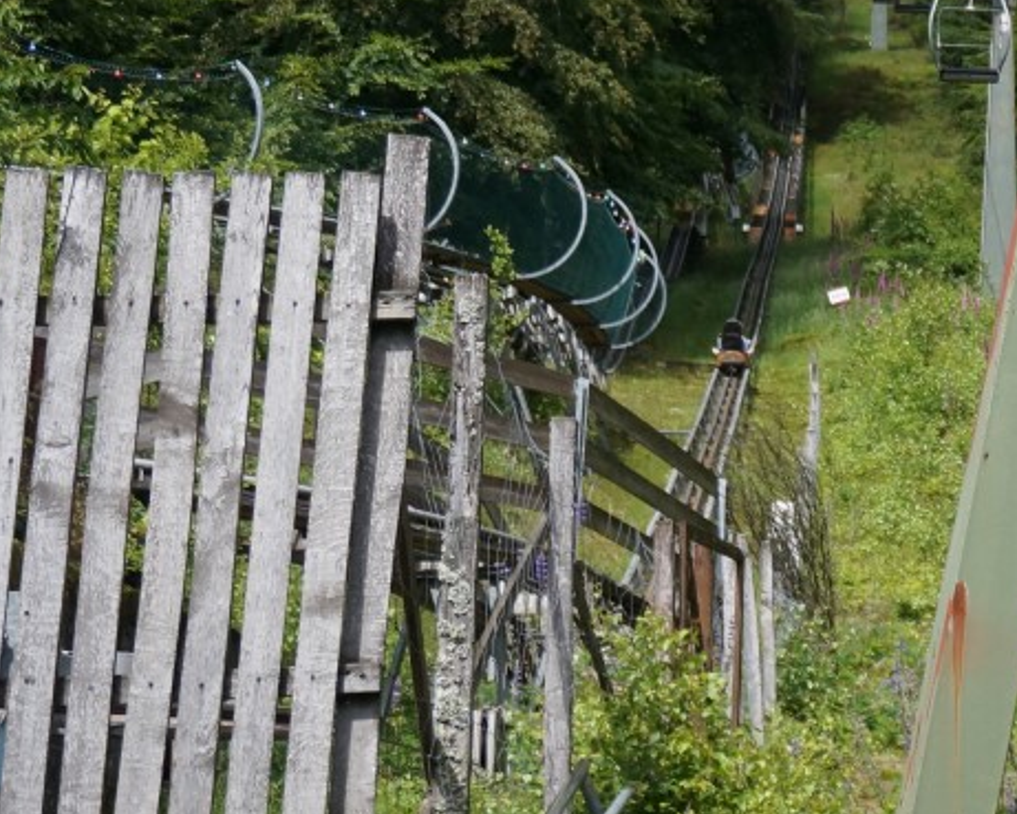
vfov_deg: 17.4
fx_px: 2655
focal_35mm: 88
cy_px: 298
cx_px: 1187
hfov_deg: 20.4
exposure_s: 1/4000
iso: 500
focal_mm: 25
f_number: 4.5
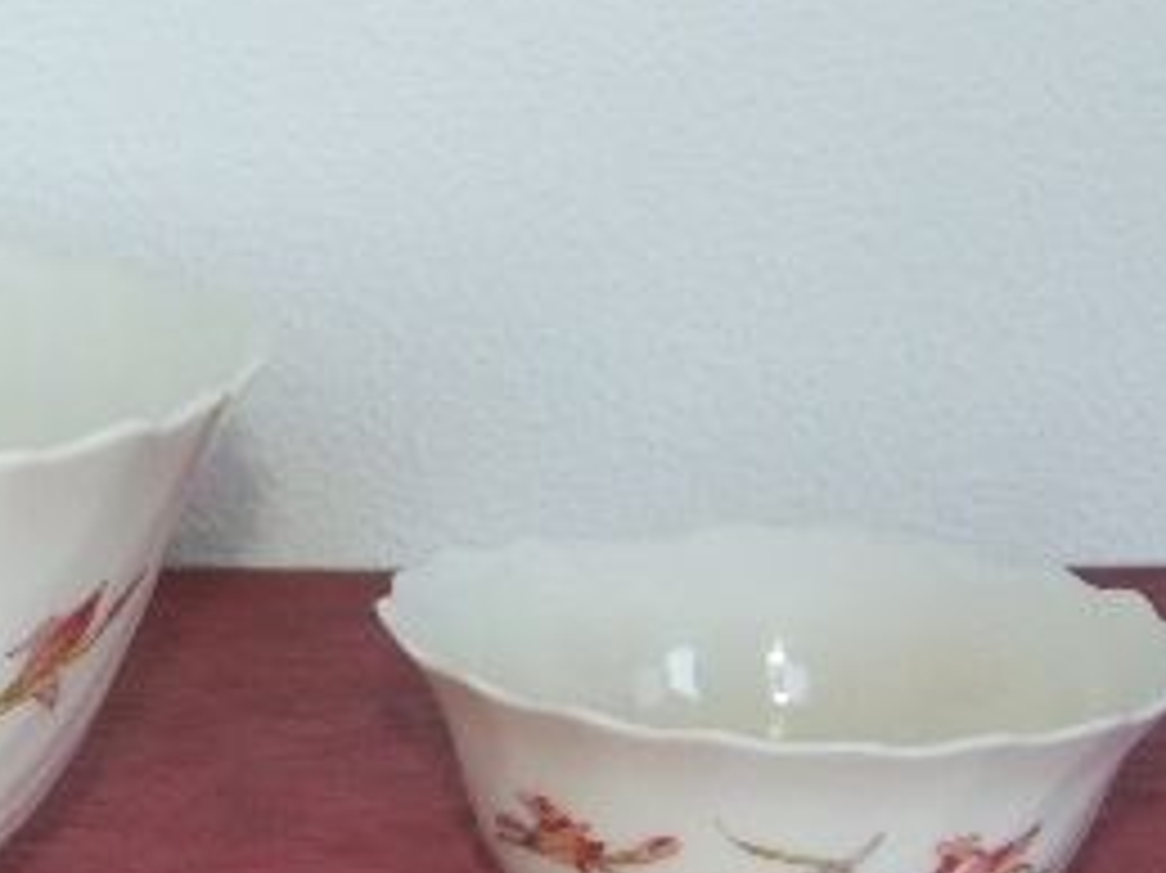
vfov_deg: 18.6
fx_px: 2660
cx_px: -36
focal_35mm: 79
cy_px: 472
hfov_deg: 23.5
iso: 100
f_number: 3.5
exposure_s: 1/80
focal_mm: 8.31
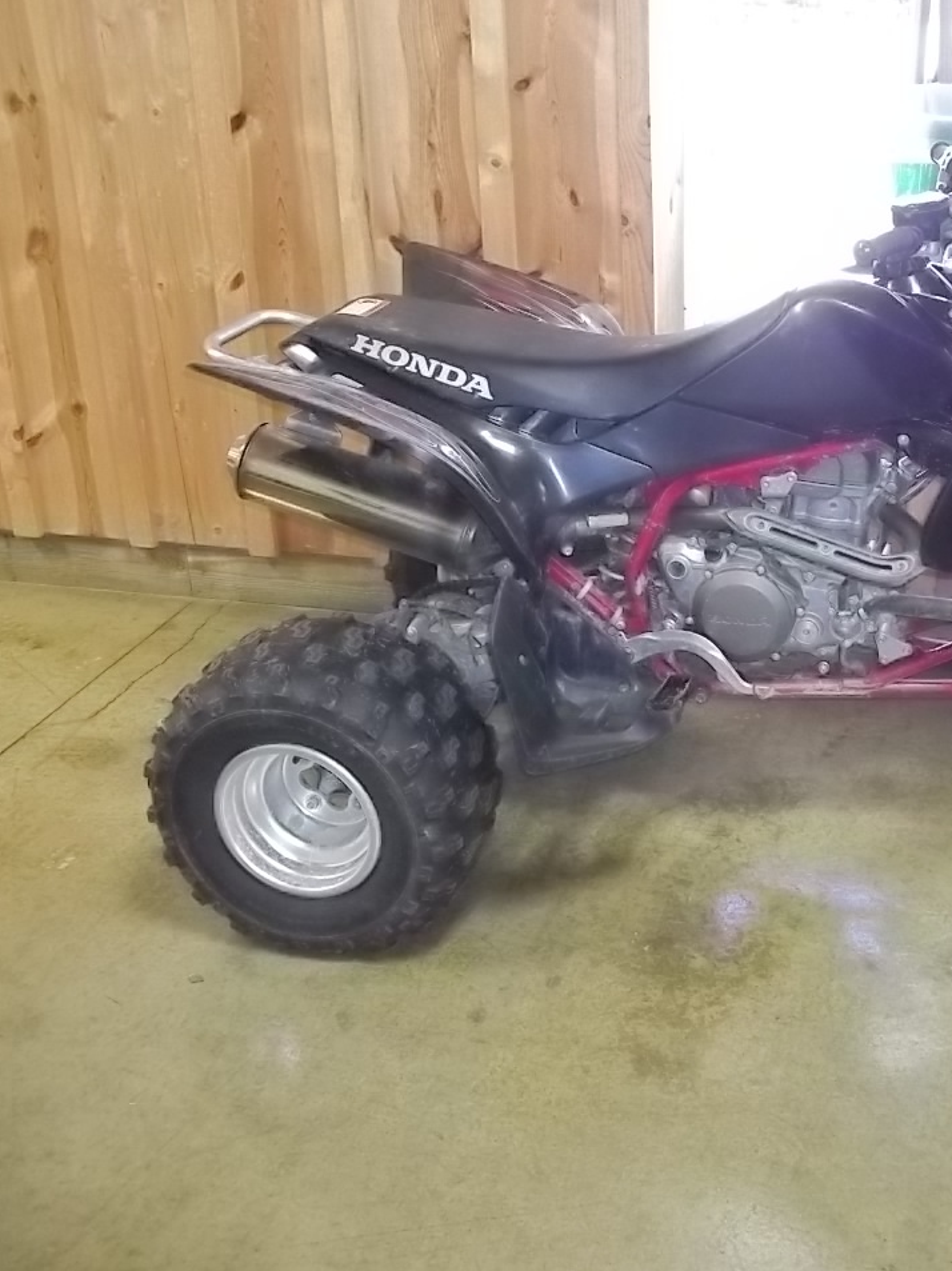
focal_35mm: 43
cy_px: 633
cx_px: 759
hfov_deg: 32.7
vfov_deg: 43.9
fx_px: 1578
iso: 250
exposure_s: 1/30
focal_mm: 5.7
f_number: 2.9
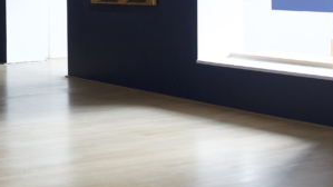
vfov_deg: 13.7
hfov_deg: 23.9
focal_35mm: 86
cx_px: 20
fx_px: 759
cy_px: -32
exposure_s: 1/40
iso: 1000
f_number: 2.8
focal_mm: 24
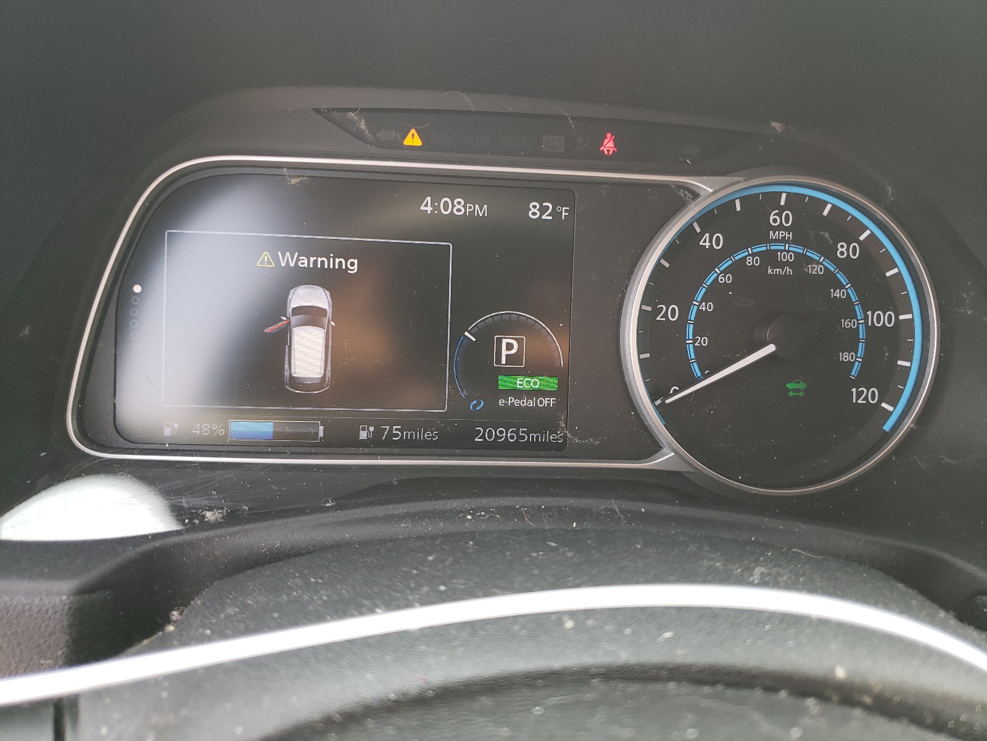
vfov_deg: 53.1
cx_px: 494
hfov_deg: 67.3
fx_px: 741
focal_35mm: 26
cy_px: 370
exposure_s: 1/120
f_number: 1.5
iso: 74
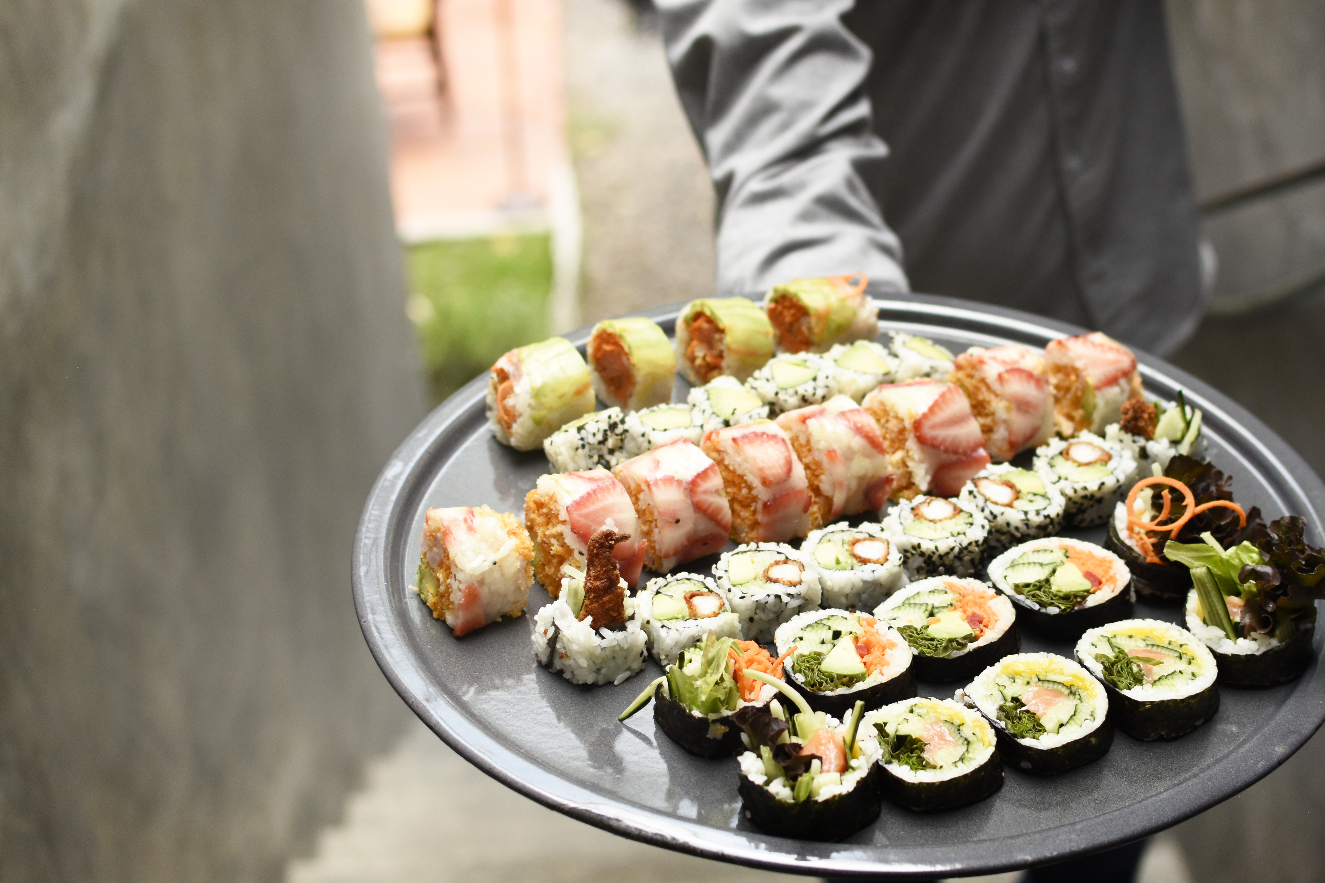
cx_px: 703
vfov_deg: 22.8
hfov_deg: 33.6
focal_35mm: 60
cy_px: 402
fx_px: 2192
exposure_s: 1/200
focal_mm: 35
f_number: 2.8
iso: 400
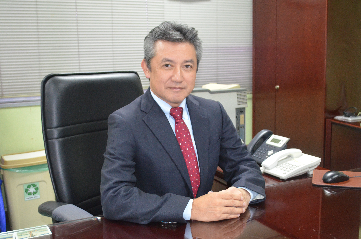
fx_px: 420
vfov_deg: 31.8
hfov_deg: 46.5
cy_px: 120
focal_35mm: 42
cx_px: 180
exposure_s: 1/60
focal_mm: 28
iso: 2500
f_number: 4.5
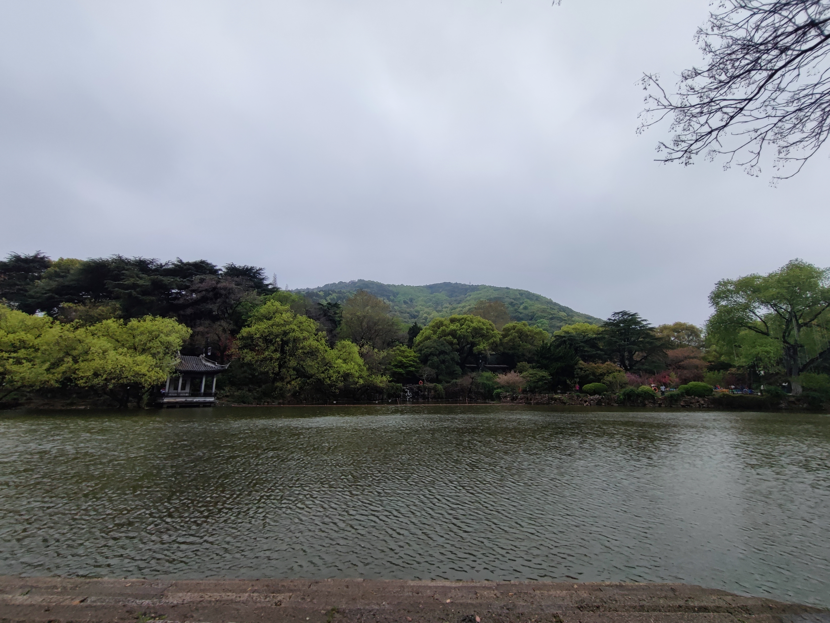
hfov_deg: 98.1
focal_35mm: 15
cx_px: 415
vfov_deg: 81.8
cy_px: 312
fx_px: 360
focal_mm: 1.66
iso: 50
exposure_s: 1/1218
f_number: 2.2
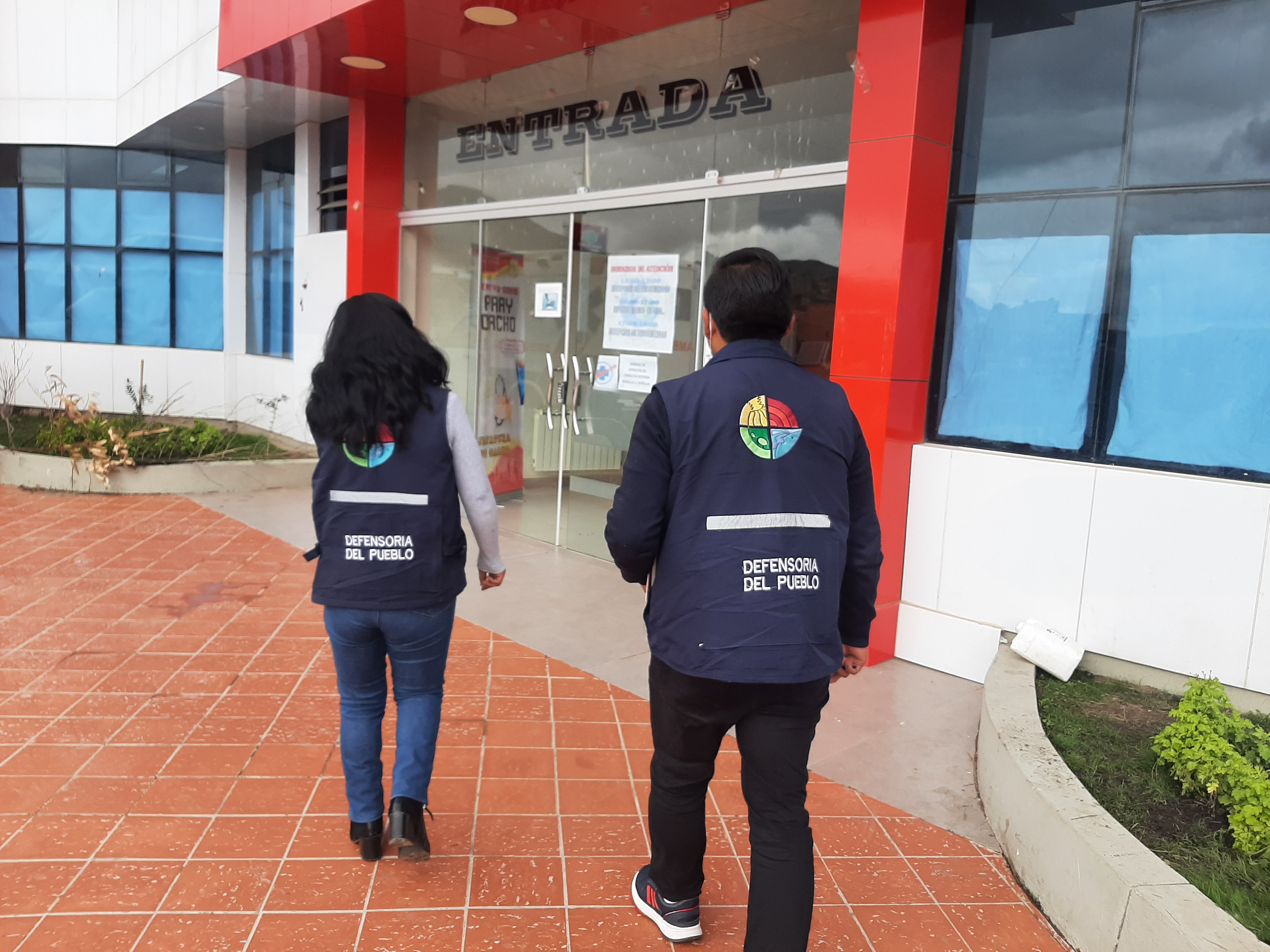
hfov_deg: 67.3
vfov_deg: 53.1
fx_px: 954
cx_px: 635
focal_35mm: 26
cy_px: 476
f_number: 1.7
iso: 40
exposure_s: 1/1285
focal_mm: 3.93
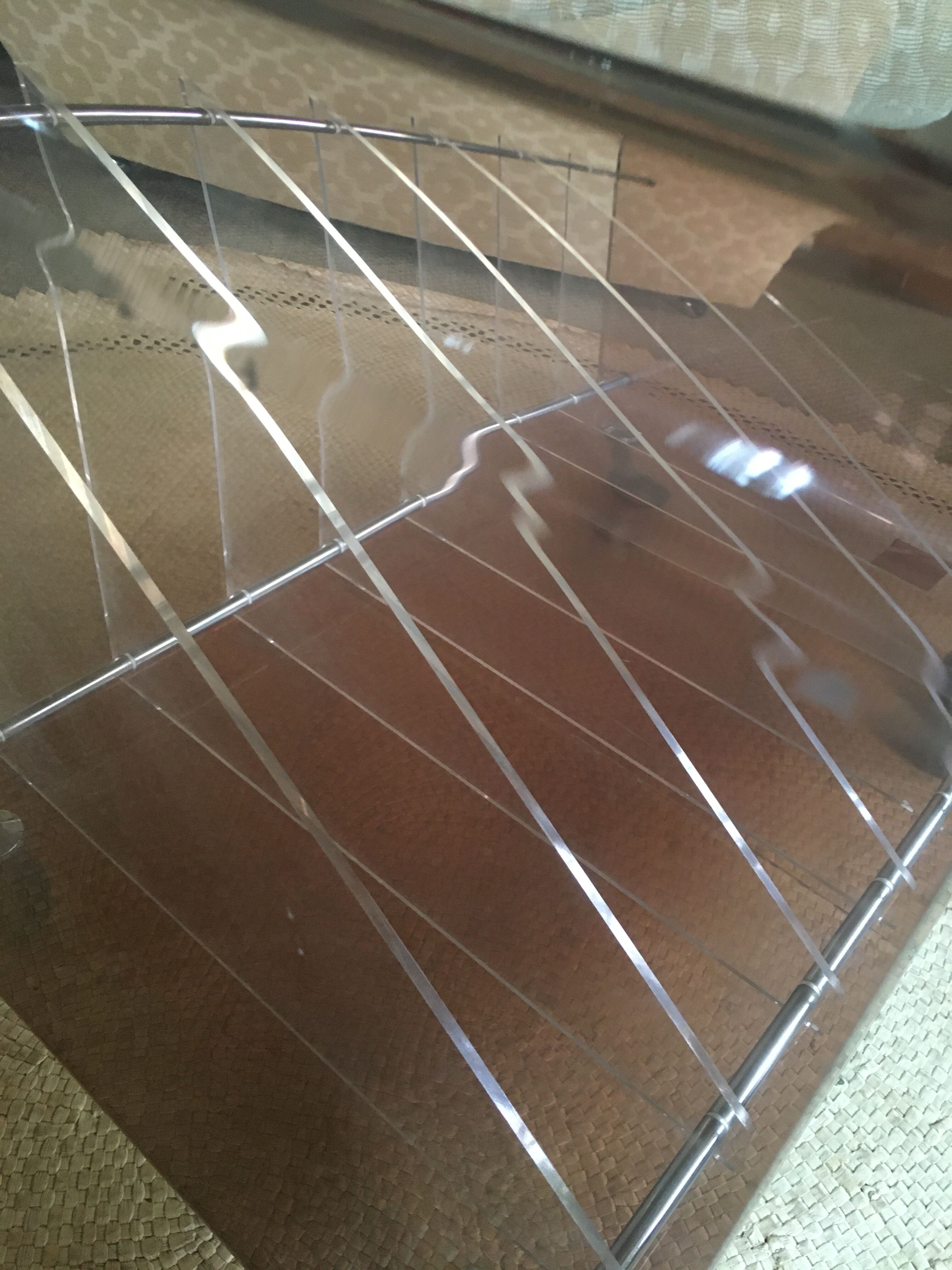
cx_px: 476
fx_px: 1063
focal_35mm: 29
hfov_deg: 48.2
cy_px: 635
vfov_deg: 61.7
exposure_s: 1/25
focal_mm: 4.15
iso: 200
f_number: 2.2
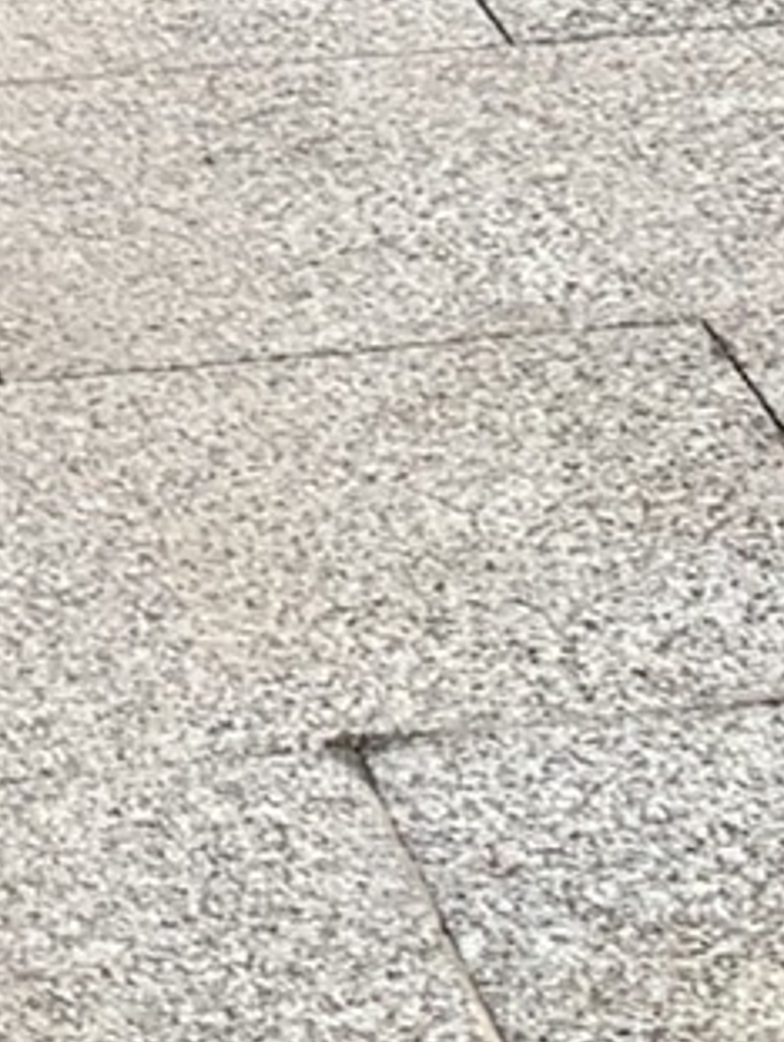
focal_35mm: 167
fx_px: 5033
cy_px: -1759
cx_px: -64
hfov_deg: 8.8
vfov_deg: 9.8
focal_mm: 4.25
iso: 25
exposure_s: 1/2545
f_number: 1.8
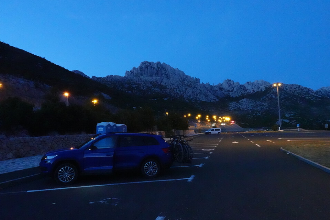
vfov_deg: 51.3
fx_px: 229
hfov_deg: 71.5
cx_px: 162
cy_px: 109
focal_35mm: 25
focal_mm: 9
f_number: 7.1
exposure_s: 1/13
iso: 6400
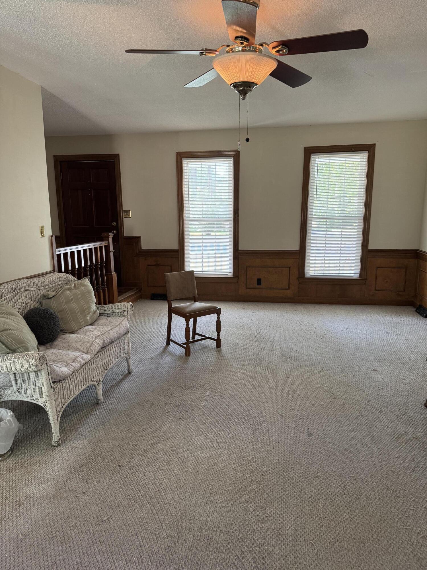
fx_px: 395
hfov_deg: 56.8
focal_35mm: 24
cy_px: 285
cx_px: 214
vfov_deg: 71.6
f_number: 1.78
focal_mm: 6.76
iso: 320
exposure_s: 1/60
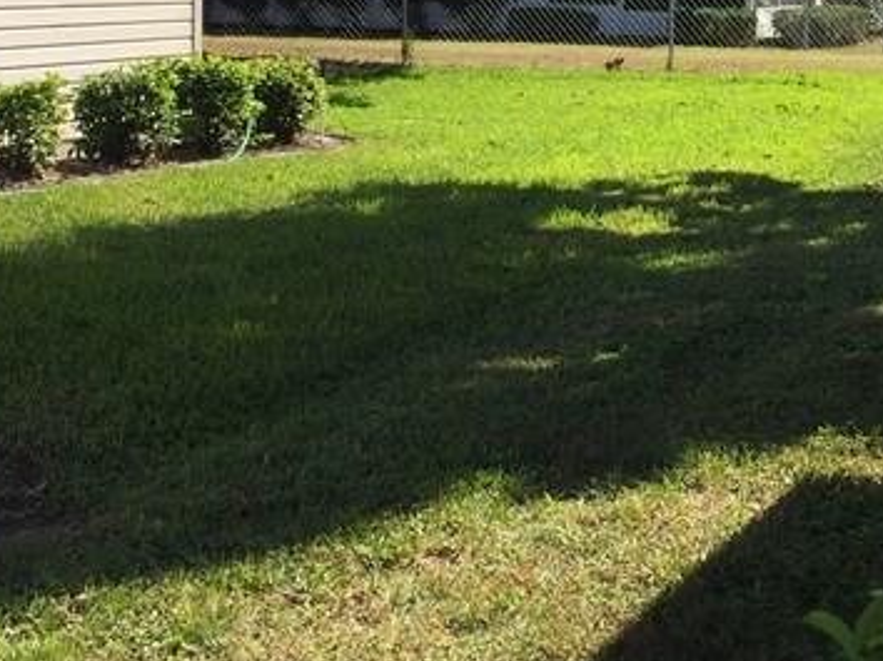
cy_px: 125
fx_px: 2141
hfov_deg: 22.8
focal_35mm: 84
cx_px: 763
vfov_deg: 17.4
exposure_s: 1/1319
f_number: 2.2
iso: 32
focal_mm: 4.15
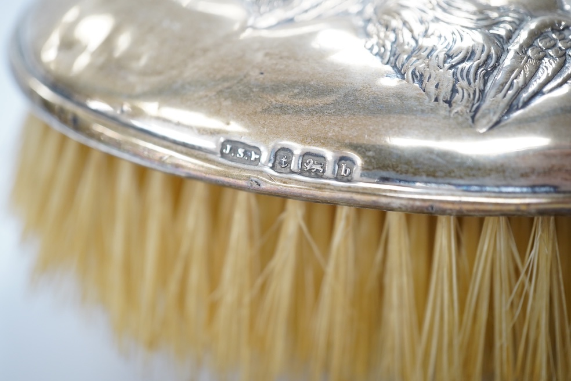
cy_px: 190
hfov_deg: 43.6
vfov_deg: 29.9
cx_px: 286
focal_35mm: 45
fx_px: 714
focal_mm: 30
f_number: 5
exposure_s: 1/100
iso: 1000
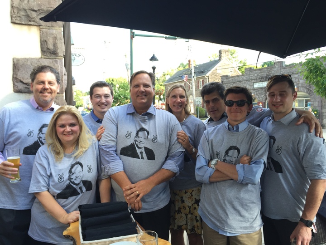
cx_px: 163
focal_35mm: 29
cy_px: 122
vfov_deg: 48.2
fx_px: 273
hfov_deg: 61.7
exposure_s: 1/120
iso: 32
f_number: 2.2
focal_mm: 4.15
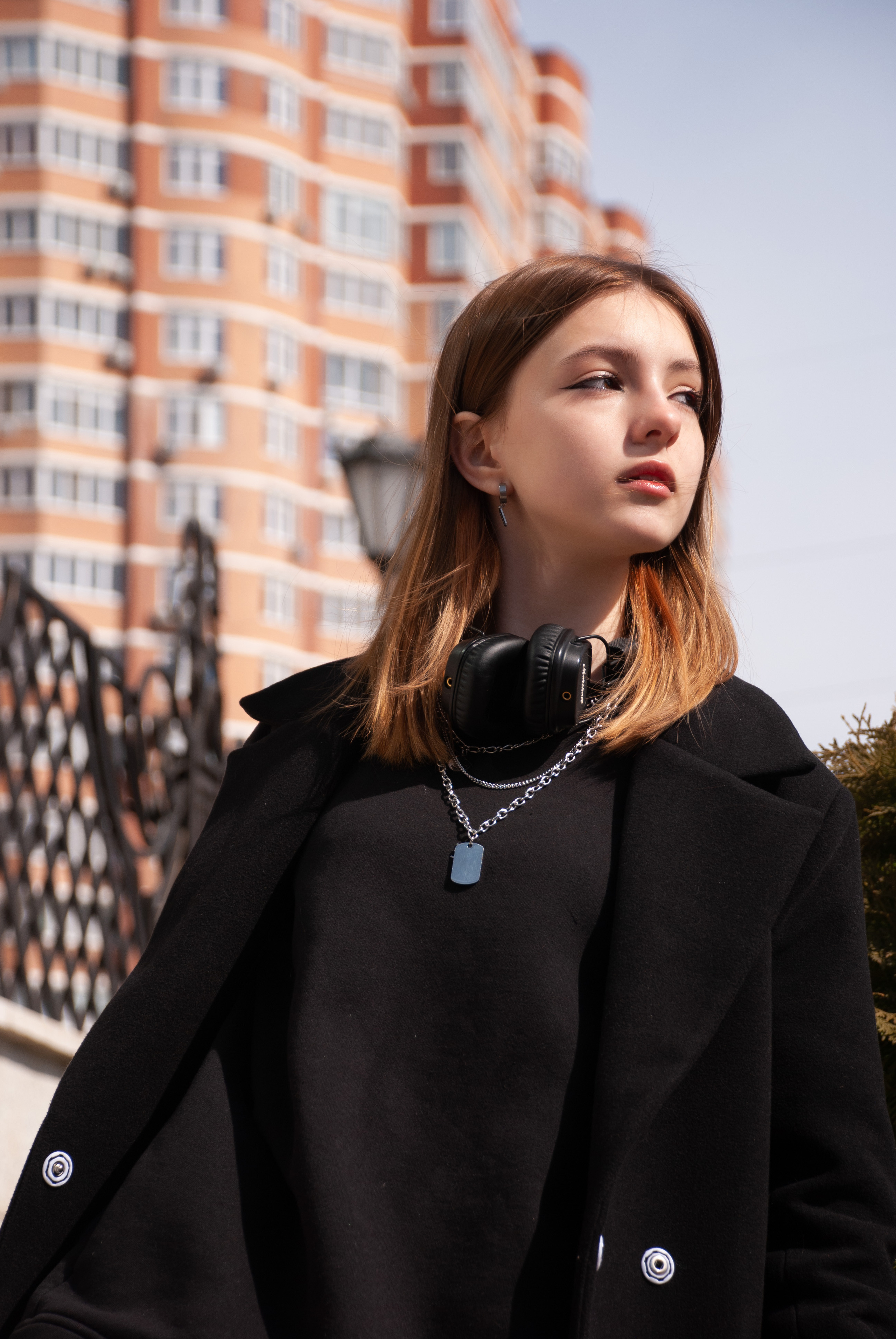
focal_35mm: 112
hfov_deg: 12.2
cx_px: 448
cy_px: 670
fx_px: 4188
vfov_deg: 18.2
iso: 100
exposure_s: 1/500
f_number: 5.6
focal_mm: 75
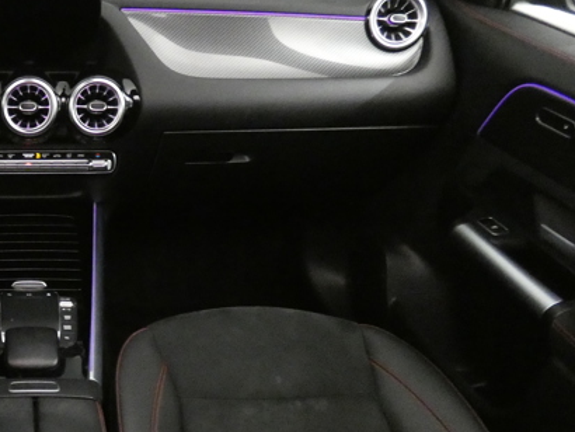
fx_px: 648
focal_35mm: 39
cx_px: 21
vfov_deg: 36.8
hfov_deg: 42.4
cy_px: 250
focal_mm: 3.6
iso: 1600
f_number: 2.8
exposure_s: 1/20
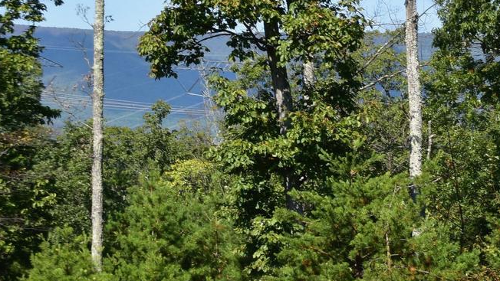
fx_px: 2289
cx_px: 314
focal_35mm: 173
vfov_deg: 7.0
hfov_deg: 12.5
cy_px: 117
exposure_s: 1/320
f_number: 9
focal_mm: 35
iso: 200
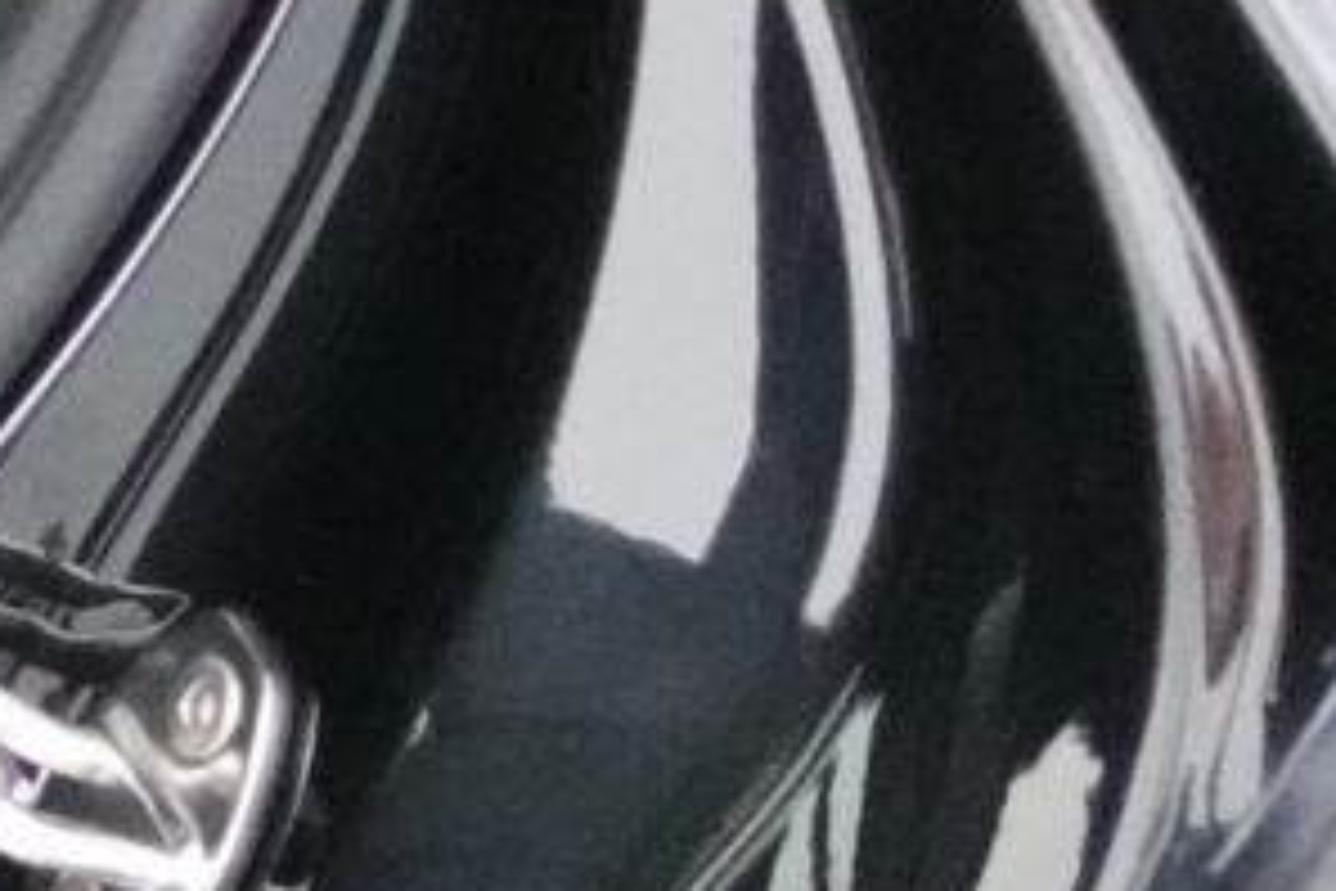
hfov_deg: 12.9
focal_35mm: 131
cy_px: -76
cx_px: -1601
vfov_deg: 10.4
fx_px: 4861
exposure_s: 1/80
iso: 6400
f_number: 1.8
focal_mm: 9.4
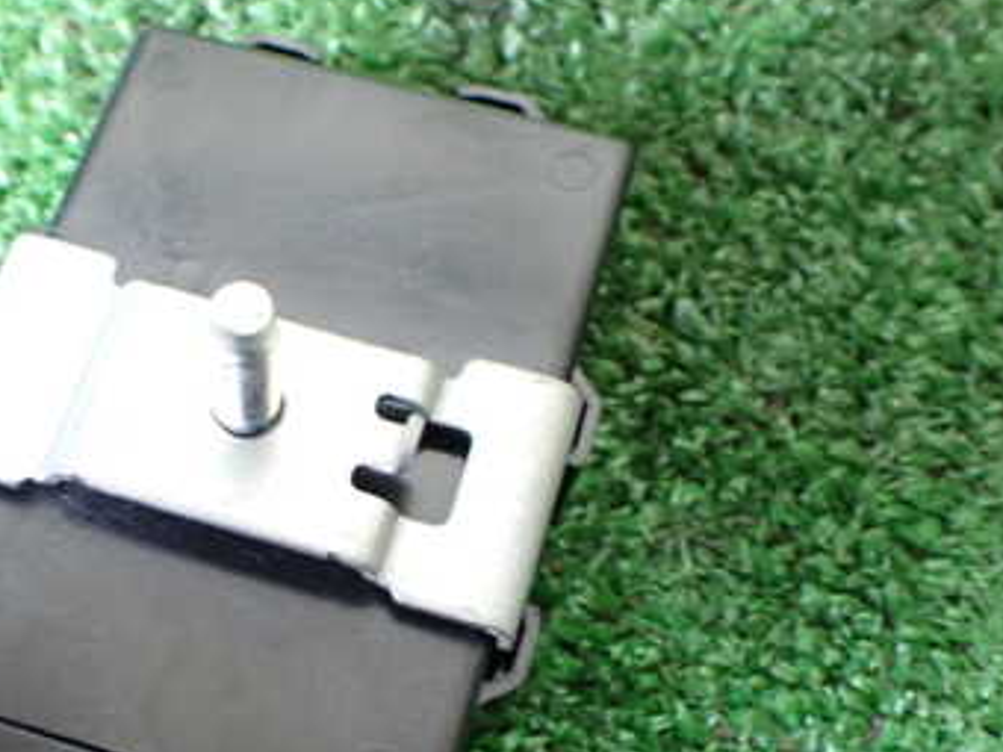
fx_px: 1536
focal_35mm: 53
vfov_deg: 27.1
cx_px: 221
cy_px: 575
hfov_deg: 35.2
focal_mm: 5.4
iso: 1000
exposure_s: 1/30
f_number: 2.3
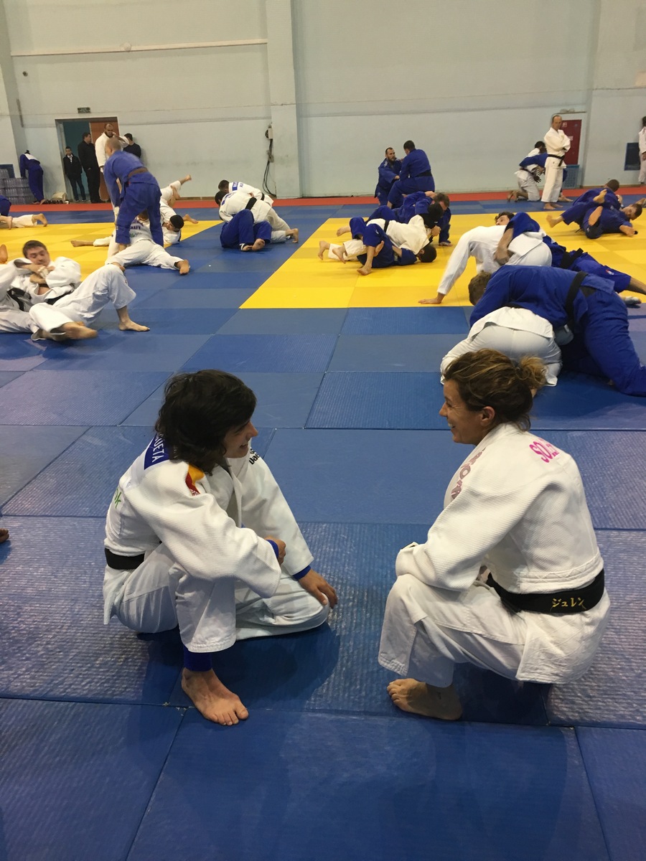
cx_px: 323
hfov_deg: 48.2
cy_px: 430
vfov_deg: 61.7
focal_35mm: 29
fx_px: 722
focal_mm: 4.15
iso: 125
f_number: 2.2
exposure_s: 1/33
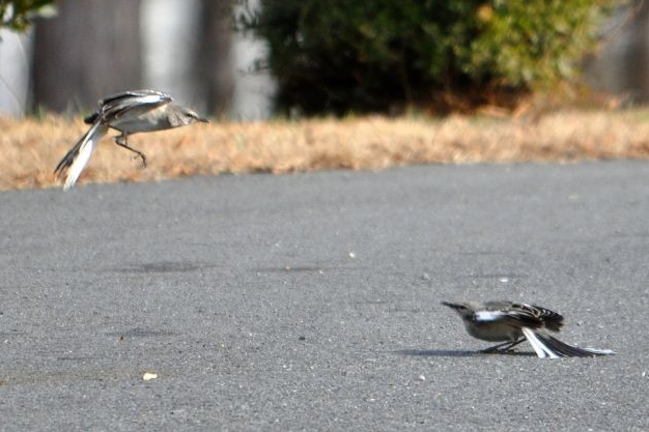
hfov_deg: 2.7
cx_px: 330
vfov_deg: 1.8
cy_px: 214
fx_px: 13823
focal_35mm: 767
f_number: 6.3
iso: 800
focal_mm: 500
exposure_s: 1/1000
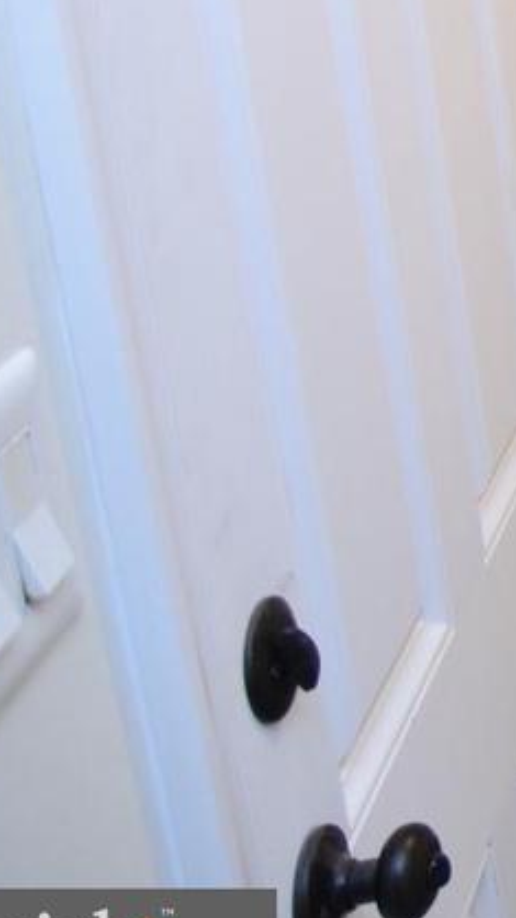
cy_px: -53
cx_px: 1515
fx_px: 1582
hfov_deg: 11.5
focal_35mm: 65
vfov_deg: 29.6
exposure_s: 1/60
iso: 720
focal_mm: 12
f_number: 4
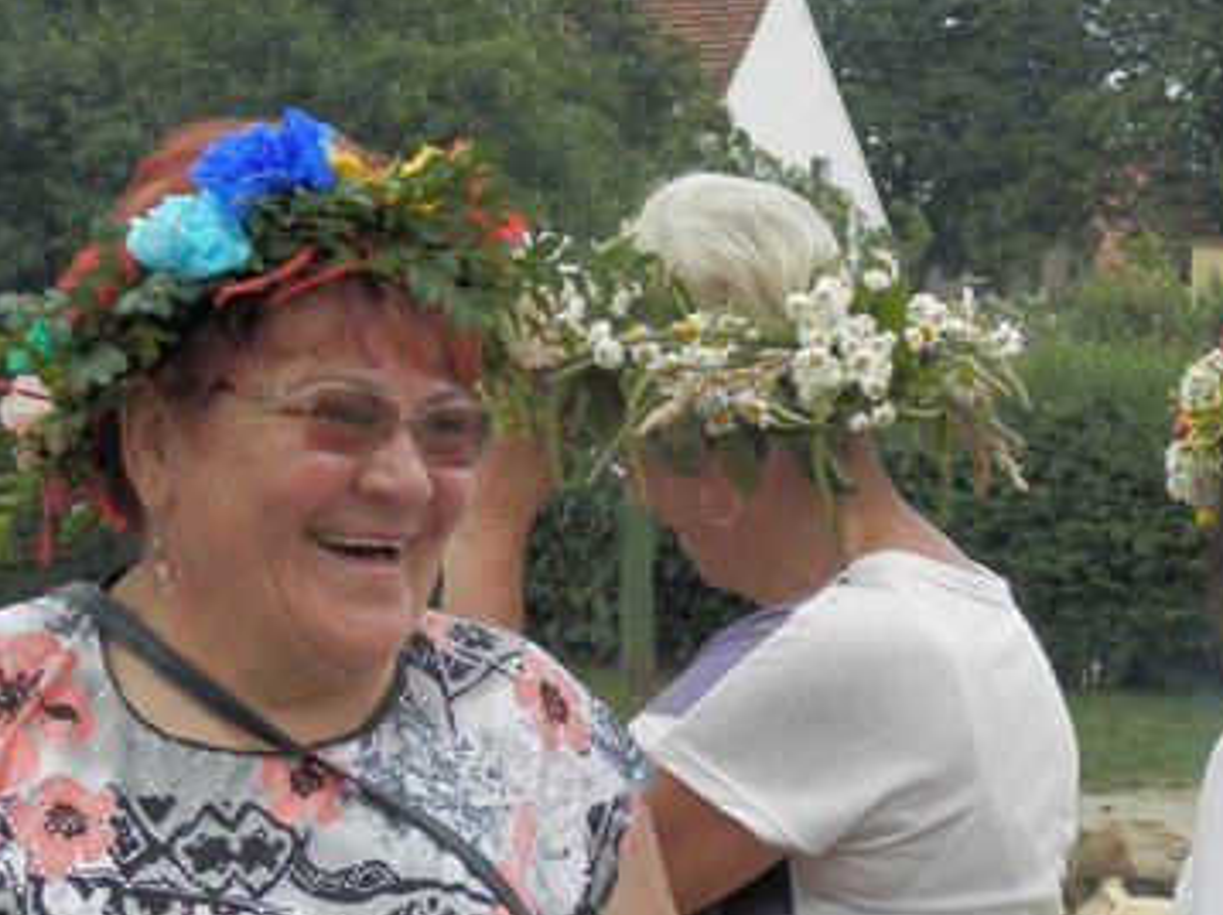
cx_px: 799
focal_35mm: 100
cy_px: 818
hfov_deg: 19.6
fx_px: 3531
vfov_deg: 14.6
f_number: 3.8
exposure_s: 1/400
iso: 80
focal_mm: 9.9
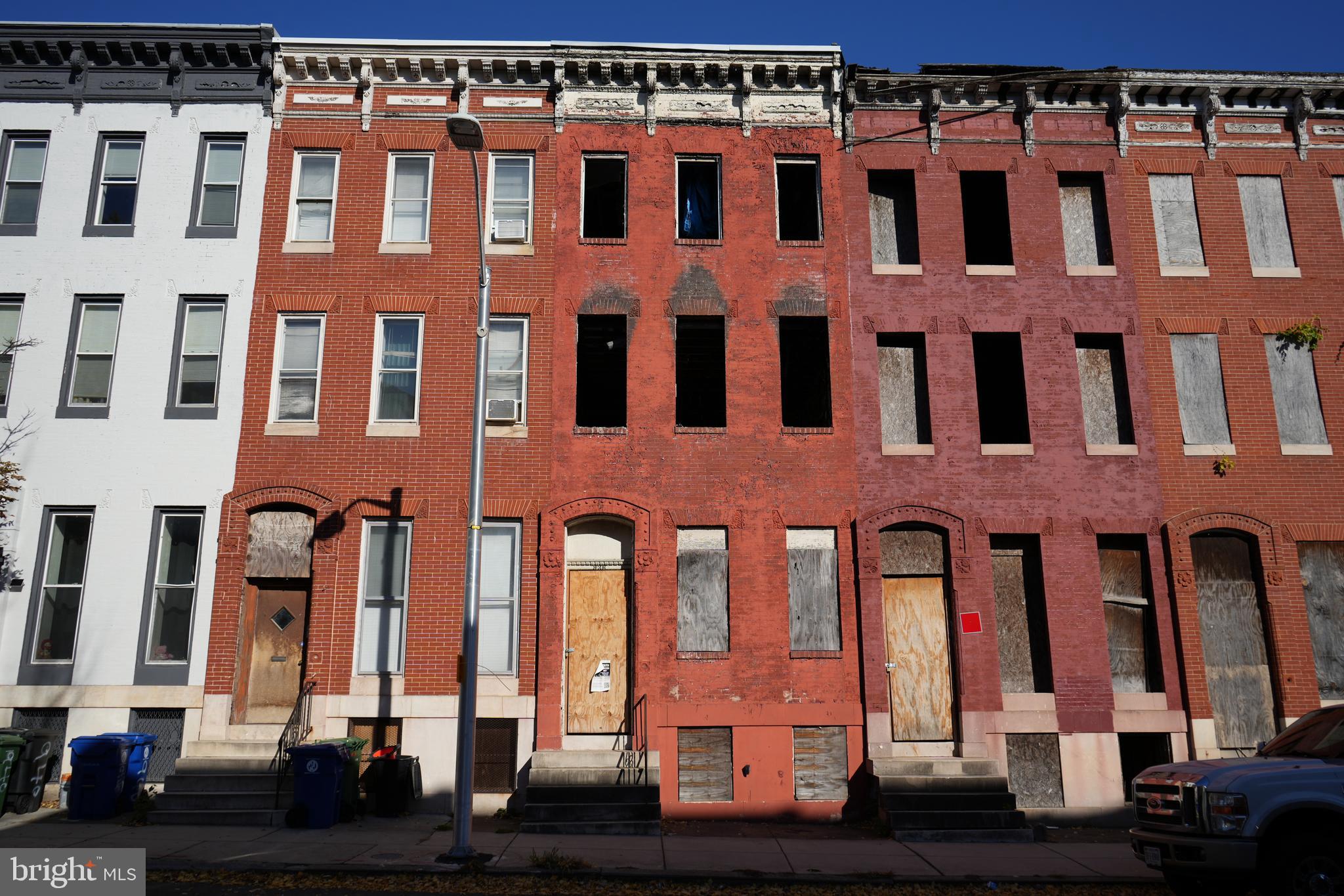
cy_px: 448
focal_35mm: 28
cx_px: 672
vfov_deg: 46.4
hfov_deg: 65.5
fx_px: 1045
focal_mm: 28
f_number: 5.6
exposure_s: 1/1000
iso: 100
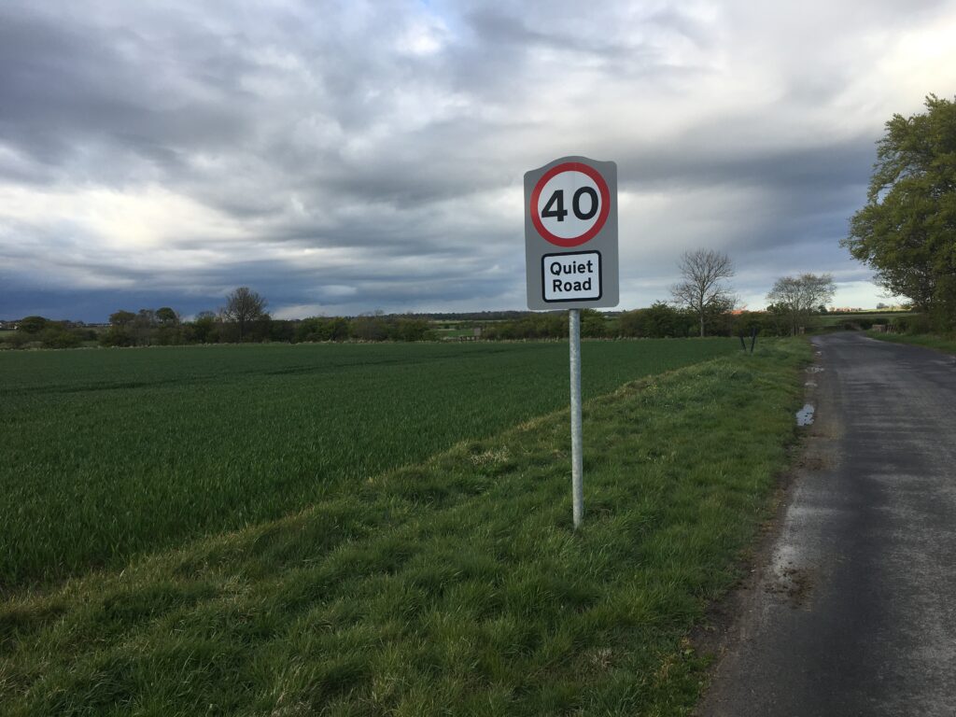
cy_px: 358
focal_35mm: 29
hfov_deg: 61.7
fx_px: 801
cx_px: 478
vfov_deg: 48.2
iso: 25
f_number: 2.2
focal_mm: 4.15
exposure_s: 1/516
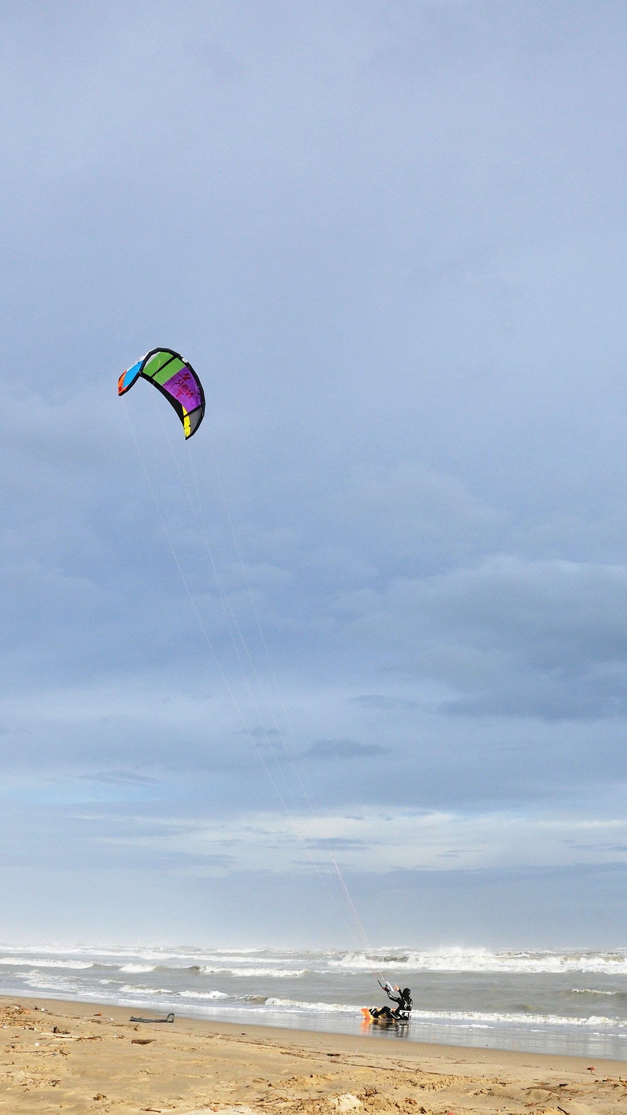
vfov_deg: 54.9
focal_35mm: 36
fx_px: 1064
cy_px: 660
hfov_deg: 32.4
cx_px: 450
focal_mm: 18
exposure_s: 1/2500
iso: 800
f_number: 8
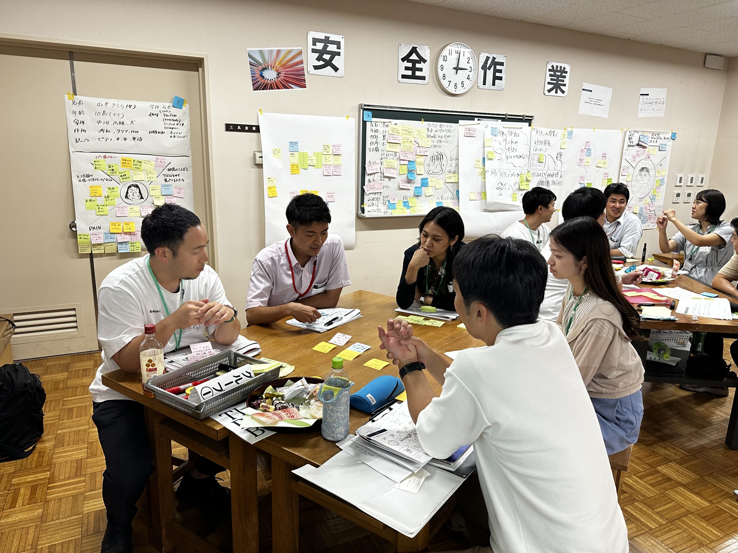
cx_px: 369
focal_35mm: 24
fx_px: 512
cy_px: 276
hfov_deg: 71.6
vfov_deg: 56.8
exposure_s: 1/120
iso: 160
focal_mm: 6.86
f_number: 1.78
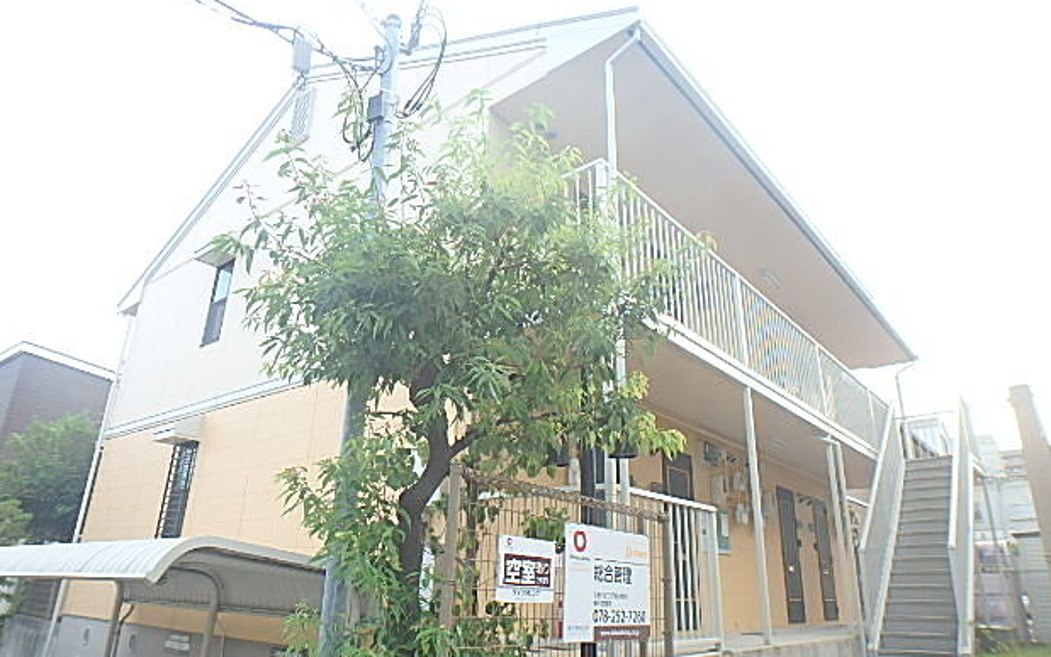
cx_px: 525
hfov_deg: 77.2
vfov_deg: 52.9
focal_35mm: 23
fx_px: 659
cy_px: 358
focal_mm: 3.7
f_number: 3.5
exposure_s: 1/125
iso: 125
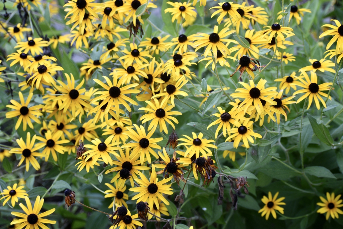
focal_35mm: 108
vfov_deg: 12.7
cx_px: 172
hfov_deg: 18.9
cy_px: 114
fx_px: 1029
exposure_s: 1/250
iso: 400
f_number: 4.8
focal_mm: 72
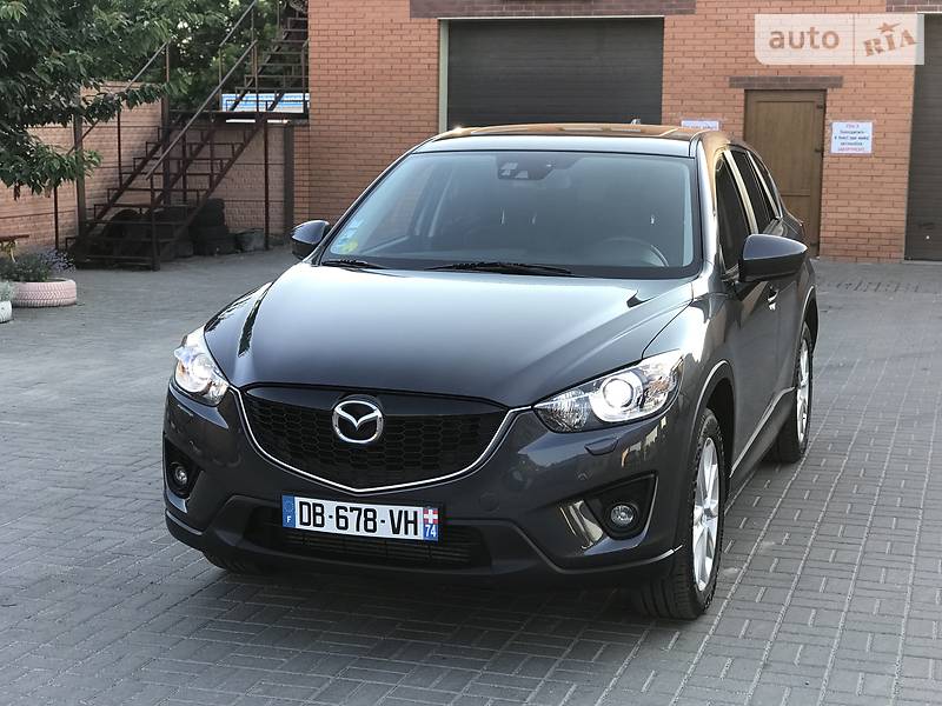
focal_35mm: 57
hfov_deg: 33.8
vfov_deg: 25.7
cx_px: 471
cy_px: 353
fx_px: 1551
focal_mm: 6.6
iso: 32
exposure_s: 1/100
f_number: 2.8
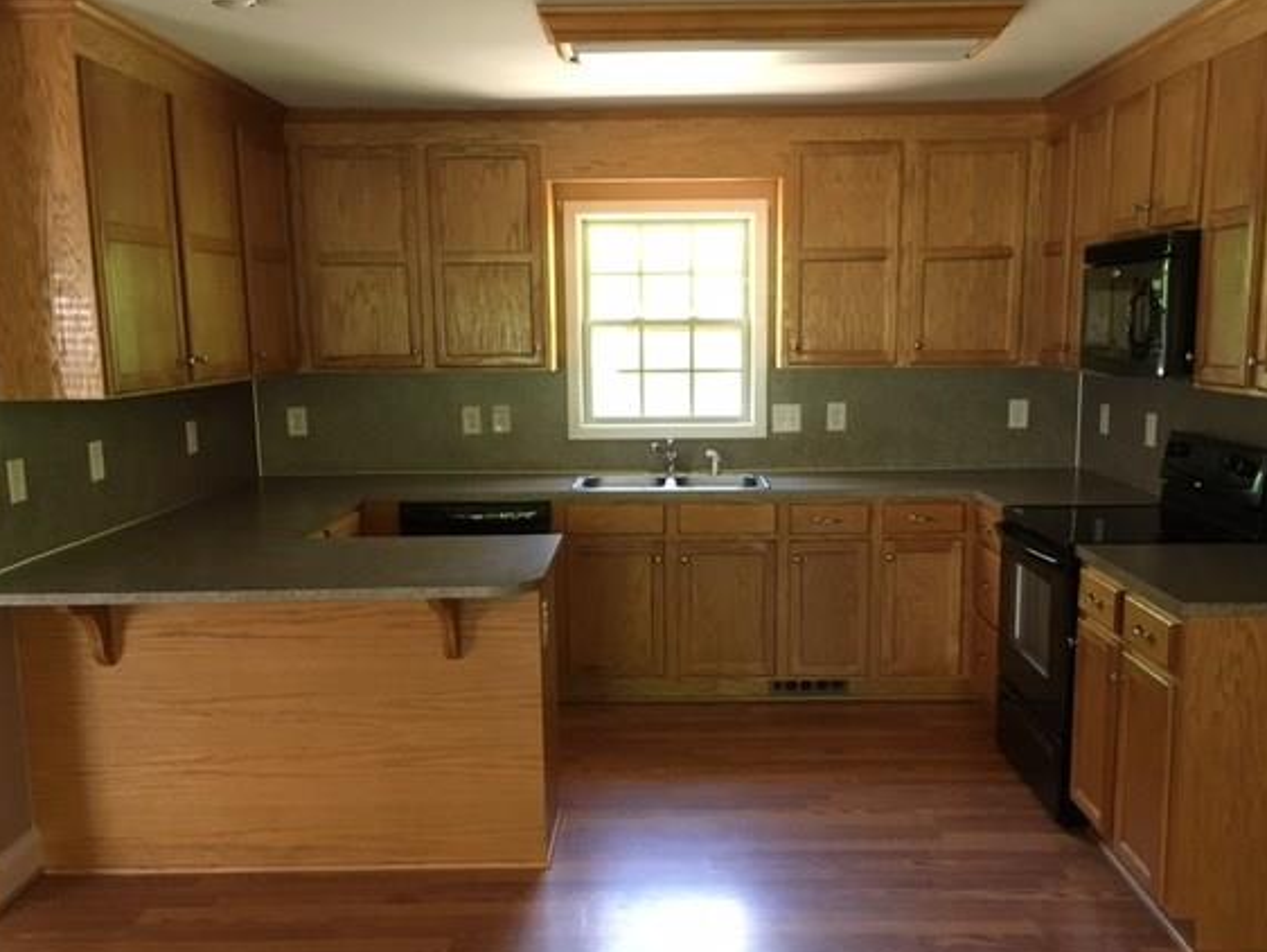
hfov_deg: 55.3
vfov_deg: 42.9
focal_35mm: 33
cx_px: 663
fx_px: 1208
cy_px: 530
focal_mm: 4.15
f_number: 2.2
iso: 160
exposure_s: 1/30
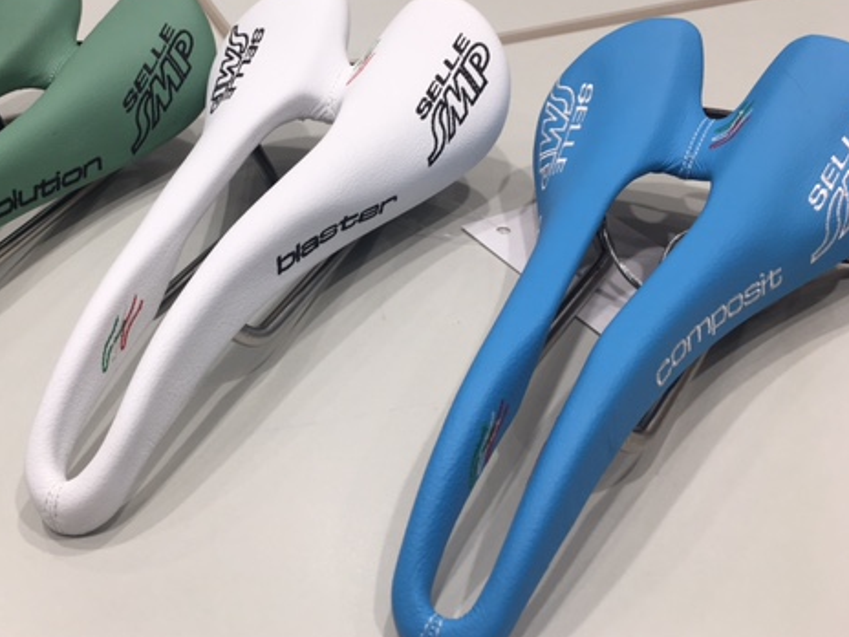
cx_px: 284
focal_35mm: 40
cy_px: 240
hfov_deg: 46.1
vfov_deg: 35.8
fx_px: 981
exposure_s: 1/60
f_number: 2.2
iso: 25
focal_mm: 4.15
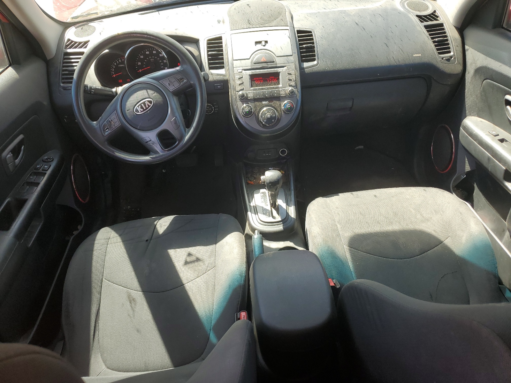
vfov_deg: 53.1
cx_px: 256
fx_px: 384
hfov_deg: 67.3
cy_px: 192
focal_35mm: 26
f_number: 1.5
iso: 50
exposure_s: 1/233
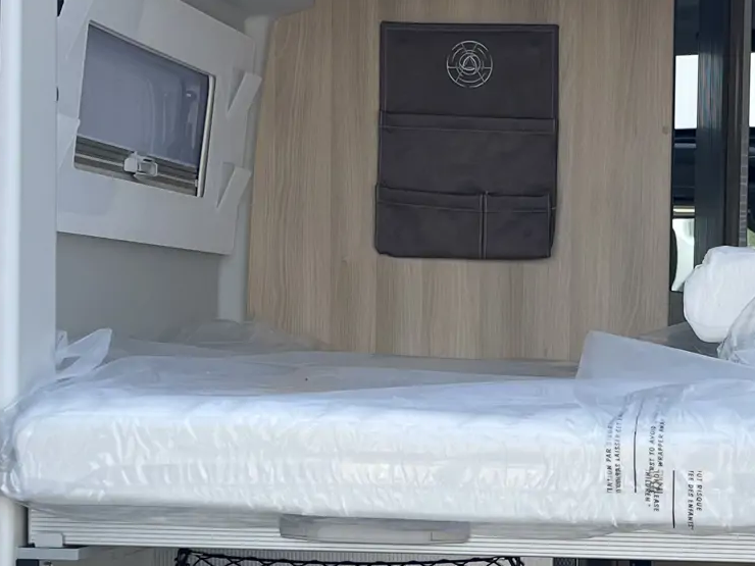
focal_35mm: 90
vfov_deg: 16.3
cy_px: 439
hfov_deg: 21.2
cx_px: 709
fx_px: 1963
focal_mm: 5.1
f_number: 1.6
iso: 50
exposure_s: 1/787
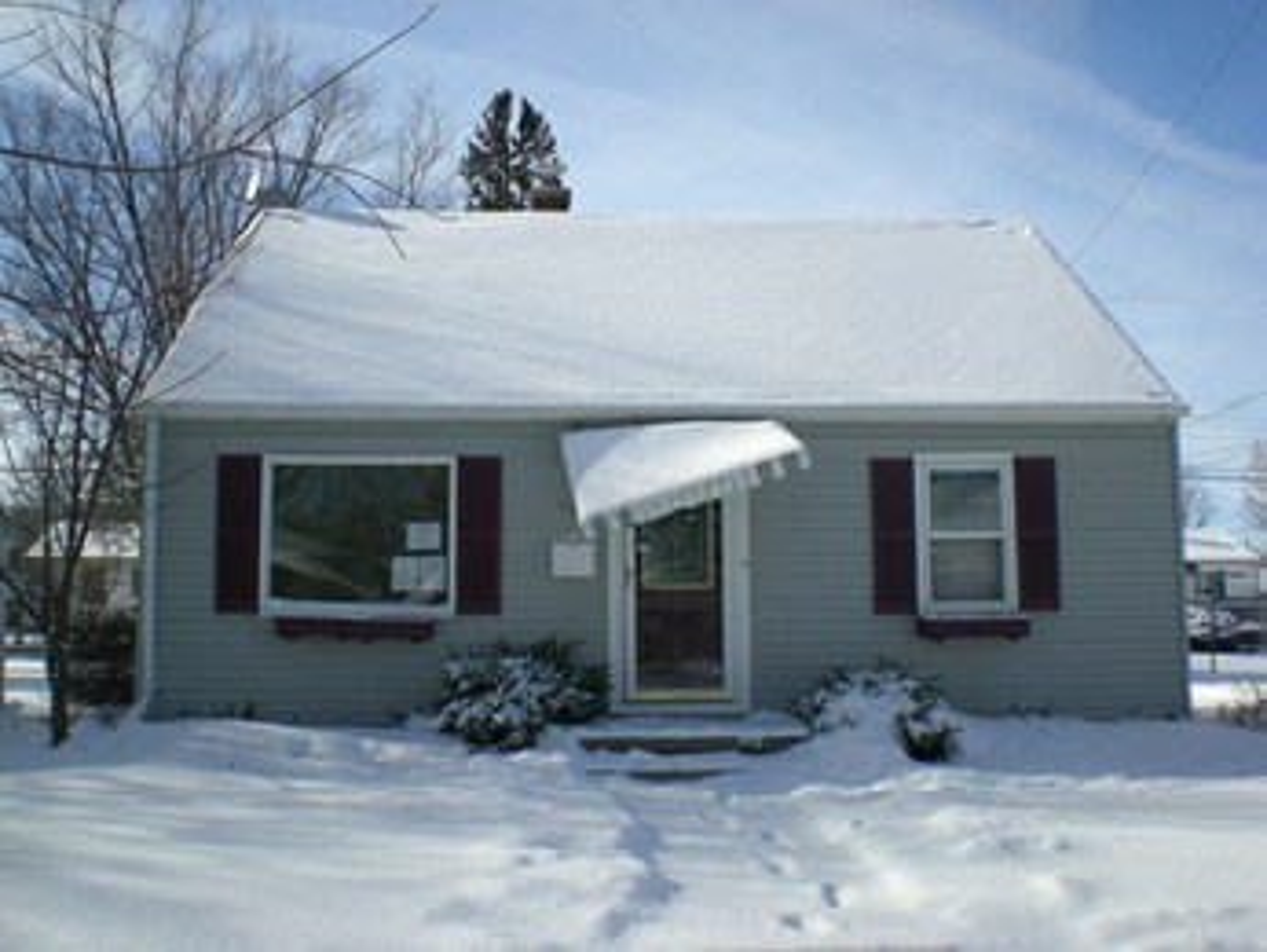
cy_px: 476
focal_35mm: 38
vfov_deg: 37.8
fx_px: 1392
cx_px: 634
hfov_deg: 48.9
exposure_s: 1/714
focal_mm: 6.3
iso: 77
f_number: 4.6
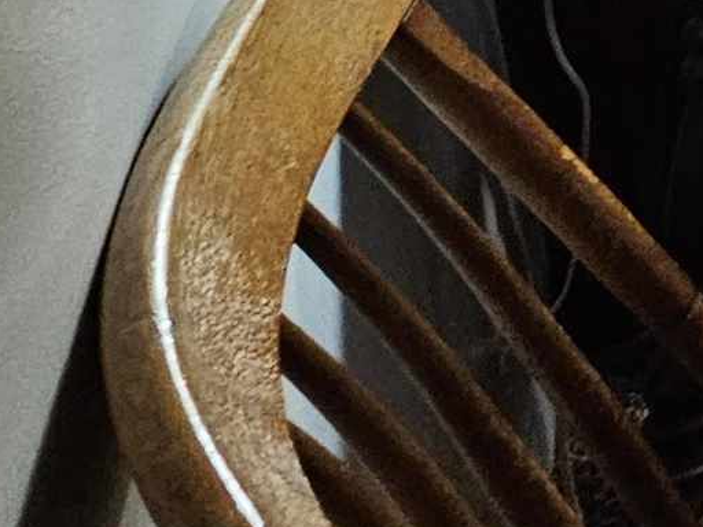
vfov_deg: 13.2
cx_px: 1852
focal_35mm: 78
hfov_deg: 13.5
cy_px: -795
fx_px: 1584
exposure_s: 1/60
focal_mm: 2.2
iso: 320
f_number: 2.2
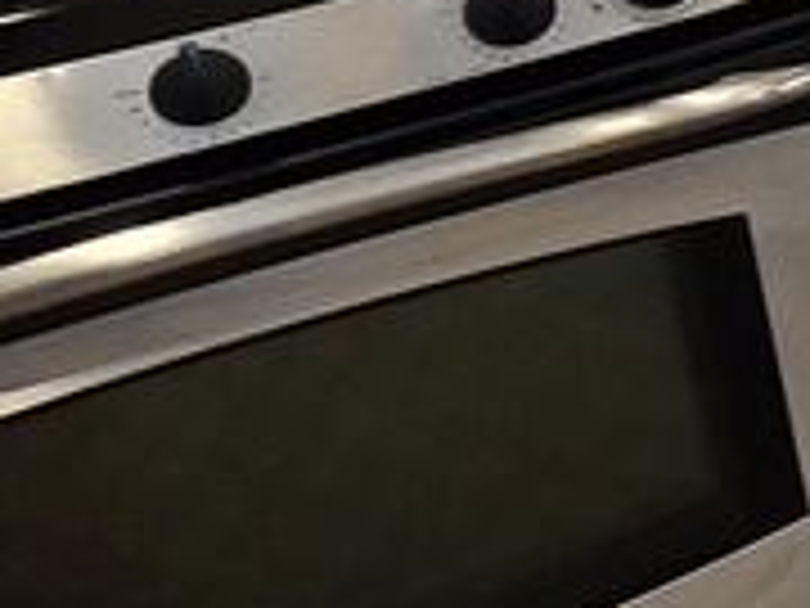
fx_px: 2434
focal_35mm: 104
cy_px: -302
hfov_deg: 11.1
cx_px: 2484
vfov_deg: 13.4
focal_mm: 2.2
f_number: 2.2
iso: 160
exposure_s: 1/60
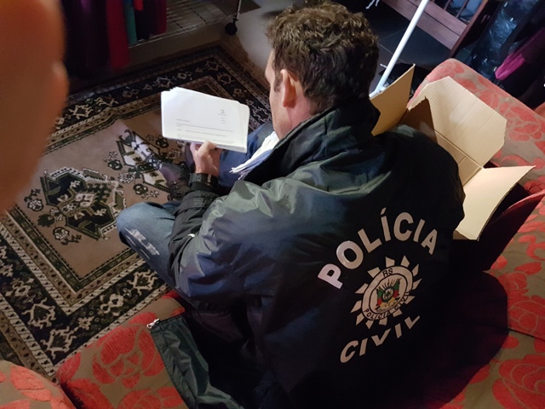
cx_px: 272
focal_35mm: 26
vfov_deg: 53.1
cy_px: 204
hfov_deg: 67.3
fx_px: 409
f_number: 1.7
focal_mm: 4.2
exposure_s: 1/10
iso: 800
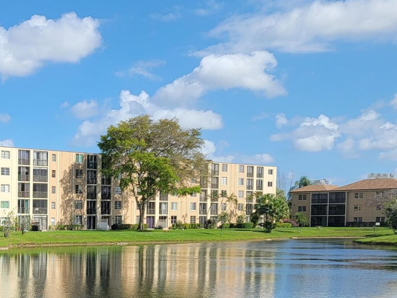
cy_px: 256
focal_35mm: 66
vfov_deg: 21.8
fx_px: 757
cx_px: -96
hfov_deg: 25.9
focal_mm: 6.7
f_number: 1.8
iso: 16
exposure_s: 1/866
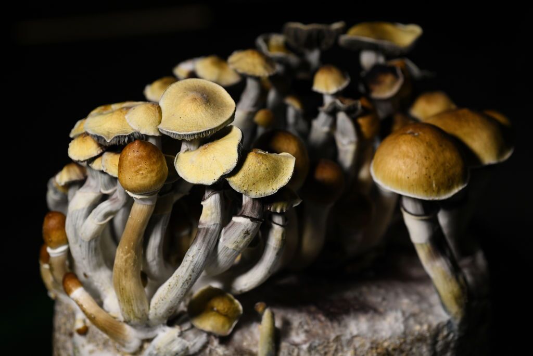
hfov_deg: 33.4
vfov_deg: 22.6
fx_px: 888
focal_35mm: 60
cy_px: 178
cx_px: 266
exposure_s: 1/250
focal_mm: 60
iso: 1600
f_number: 5.6
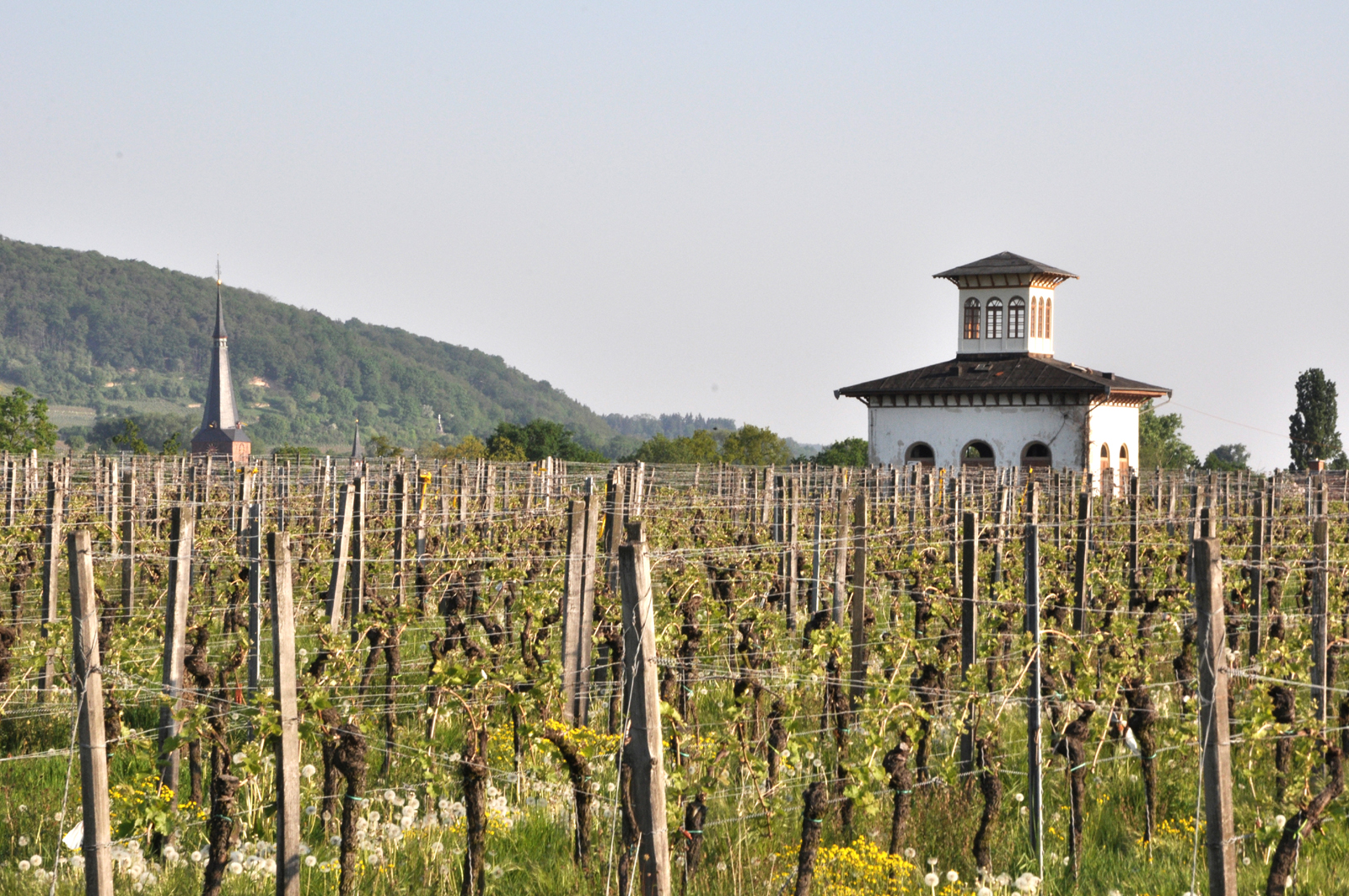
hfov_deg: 13.1
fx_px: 5895
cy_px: 448
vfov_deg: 8.7
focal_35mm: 158
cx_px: 674
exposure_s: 1/125
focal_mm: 105
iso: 400
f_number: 22
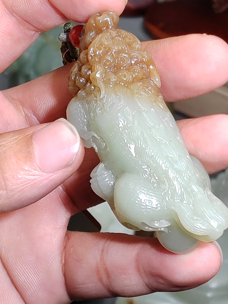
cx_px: 114
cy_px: 152
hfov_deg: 7.1
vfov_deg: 9.4
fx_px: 1844
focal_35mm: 210
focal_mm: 6.14
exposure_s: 1/170
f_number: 1.8
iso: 100
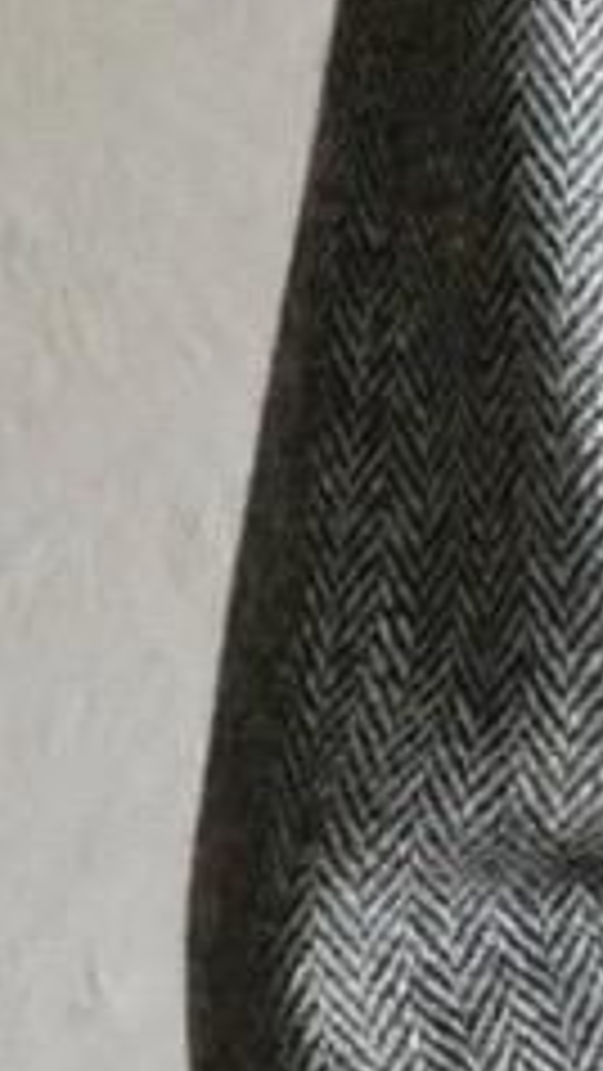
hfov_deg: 1.9
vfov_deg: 3.4
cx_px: 1760
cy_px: 1296
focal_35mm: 633
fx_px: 17980
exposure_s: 1/50
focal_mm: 54
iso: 3200
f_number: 4
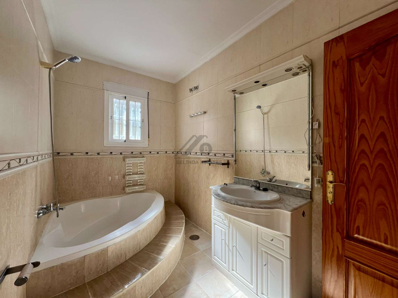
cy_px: 149
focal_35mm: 13
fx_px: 149
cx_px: 199
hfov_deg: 106.2
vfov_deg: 89.9
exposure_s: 1/99
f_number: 1.8
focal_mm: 1.57
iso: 50
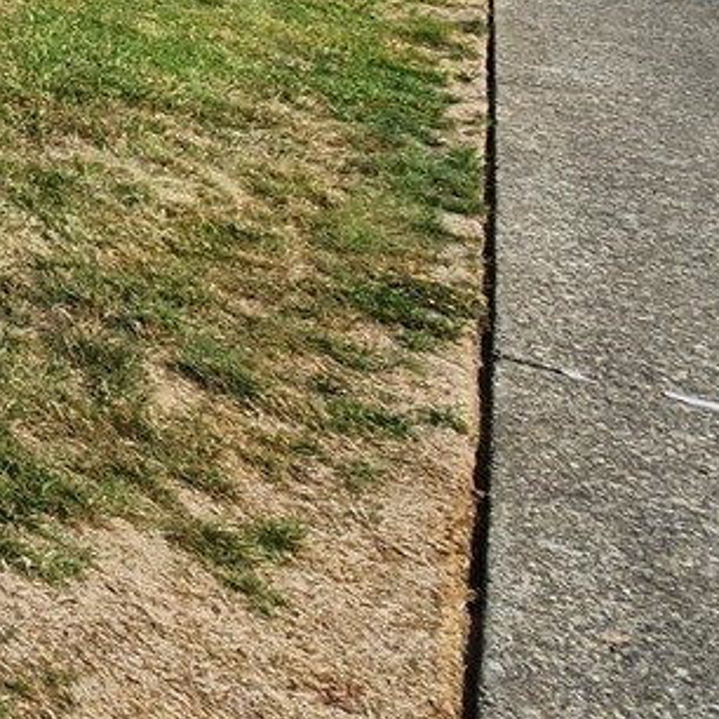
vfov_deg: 22.8
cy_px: -381
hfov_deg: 14.0
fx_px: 1410
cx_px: -1128
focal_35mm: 60
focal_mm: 2.2
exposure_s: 1/2510
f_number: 2.2
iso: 50
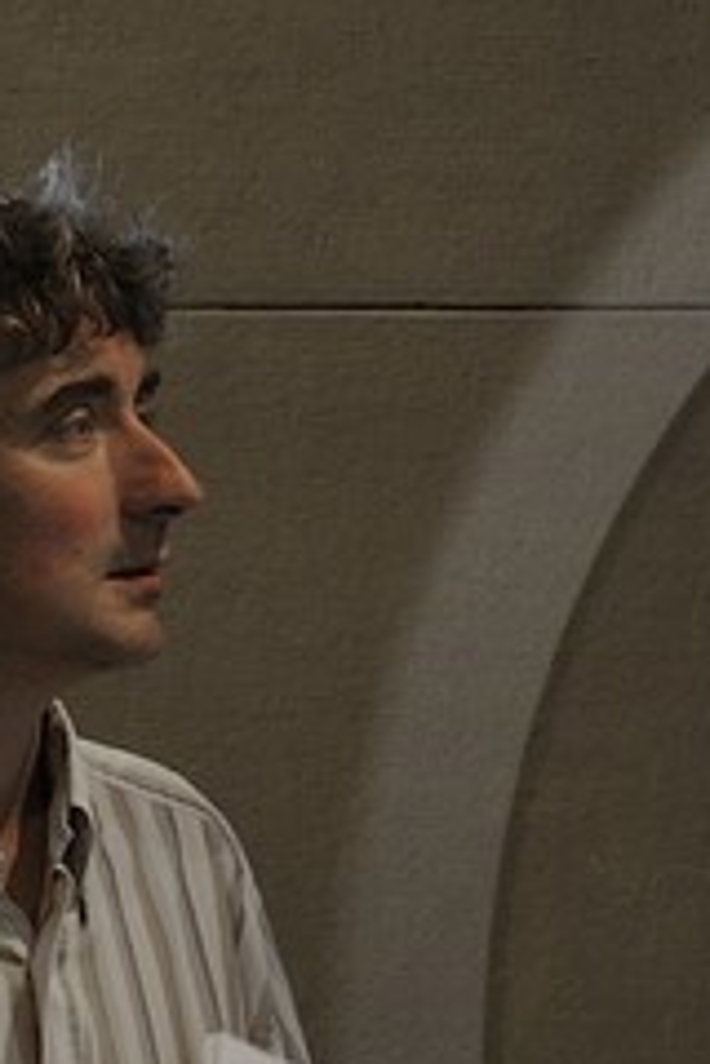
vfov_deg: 9.0
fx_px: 6715
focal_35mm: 227
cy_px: 1086
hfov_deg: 5.8
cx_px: 1708
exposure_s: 1/3.33
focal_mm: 34
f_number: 5.6
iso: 400
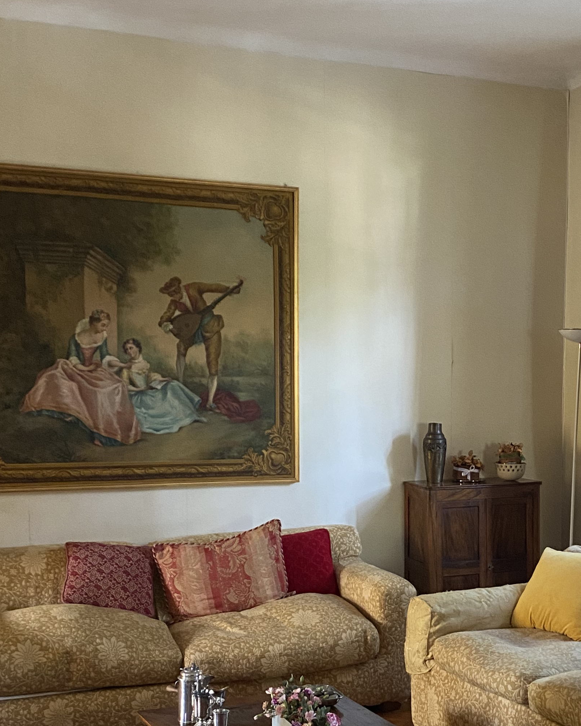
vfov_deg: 36.4
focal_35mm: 51
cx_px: 425
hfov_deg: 29.3
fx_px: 1096
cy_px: 468
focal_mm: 4.25
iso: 640
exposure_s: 1/36
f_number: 1.8
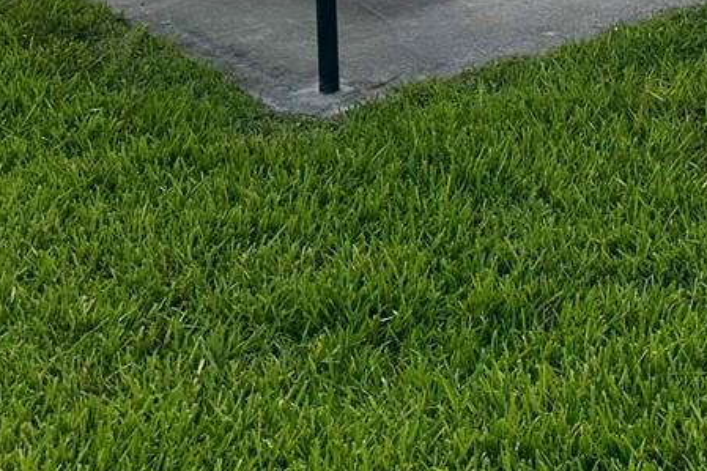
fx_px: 1747
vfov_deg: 13.6
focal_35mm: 89
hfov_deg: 22.2
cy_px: -408
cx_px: 677
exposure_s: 1/469
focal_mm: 6.86
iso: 80
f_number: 1.78
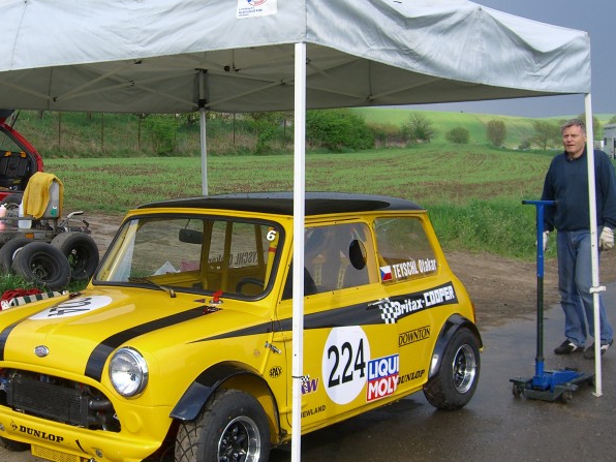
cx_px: 218
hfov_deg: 37.2
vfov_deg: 28.6
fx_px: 908
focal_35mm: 51
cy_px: 246
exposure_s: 1/400
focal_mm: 7.9
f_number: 4
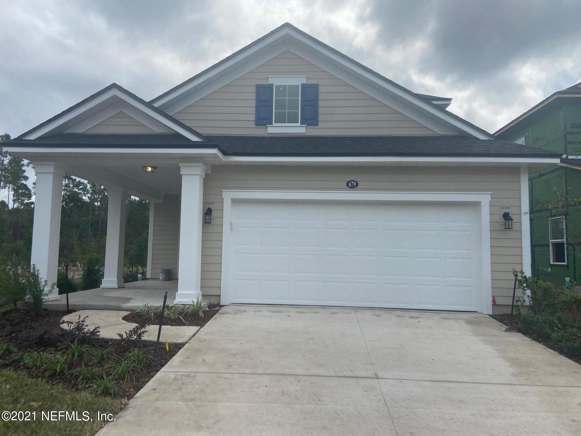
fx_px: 436
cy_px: 218
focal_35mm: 26
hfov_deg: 67.3
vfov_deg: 53.1
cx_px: 290
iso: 32
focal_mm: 4.25
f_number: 1.8
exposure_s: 1/3731
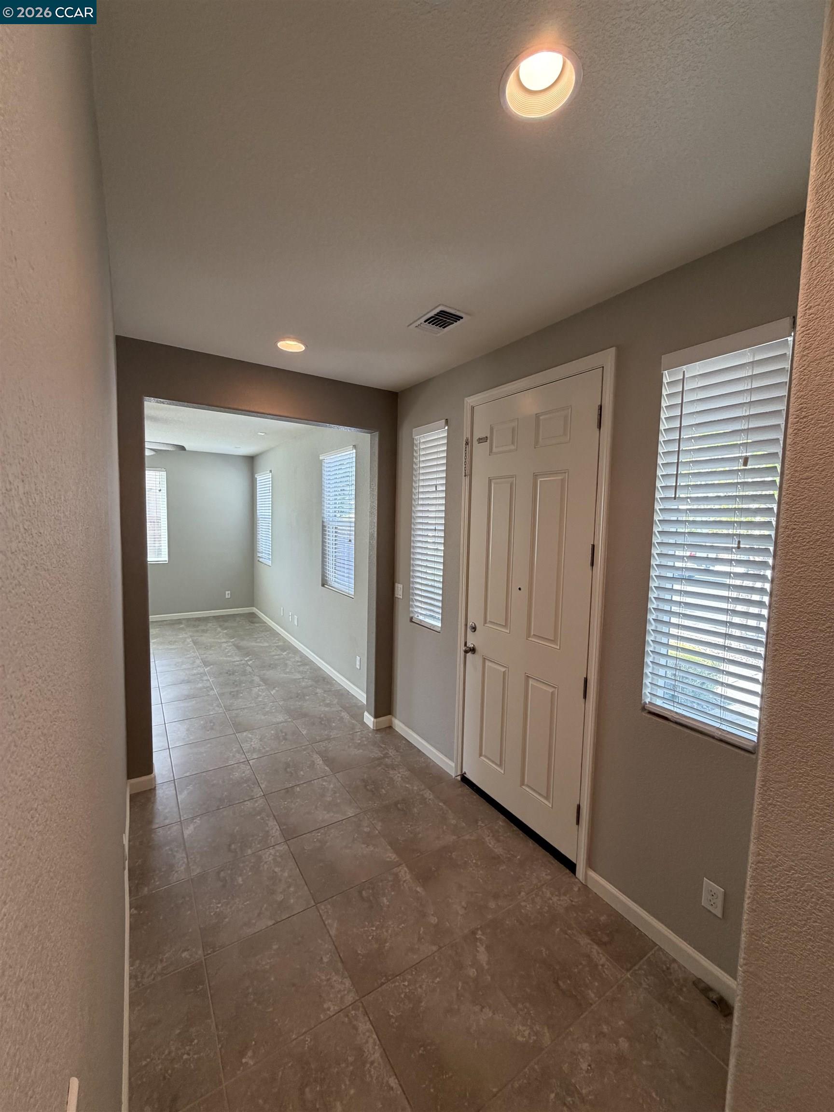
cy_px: 556
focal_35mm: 14
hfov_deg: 85.7
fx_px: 450
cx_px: 417
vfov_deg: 102.1
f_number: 2.2
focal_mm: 2.22
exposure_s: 1/120
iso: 250
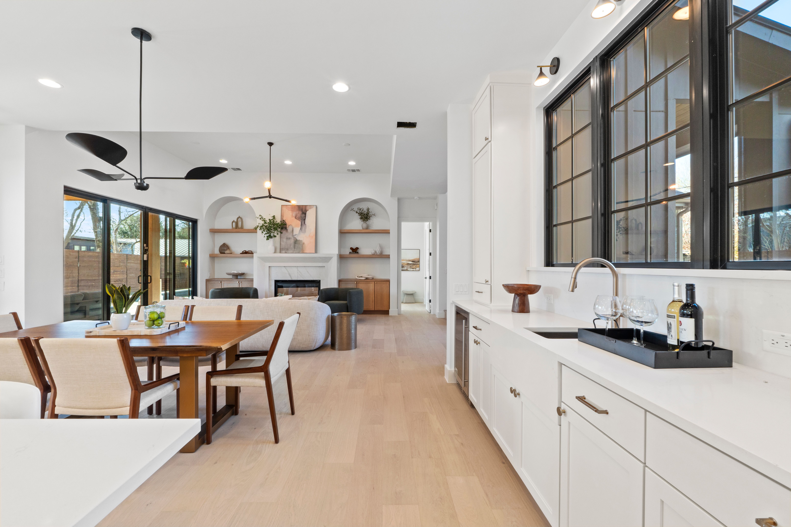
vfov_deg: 77.3
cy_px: 264
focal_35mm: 15
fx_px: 330
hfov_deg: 100.4
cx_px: 396
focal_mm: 10
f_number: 11
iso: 250
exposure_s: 1
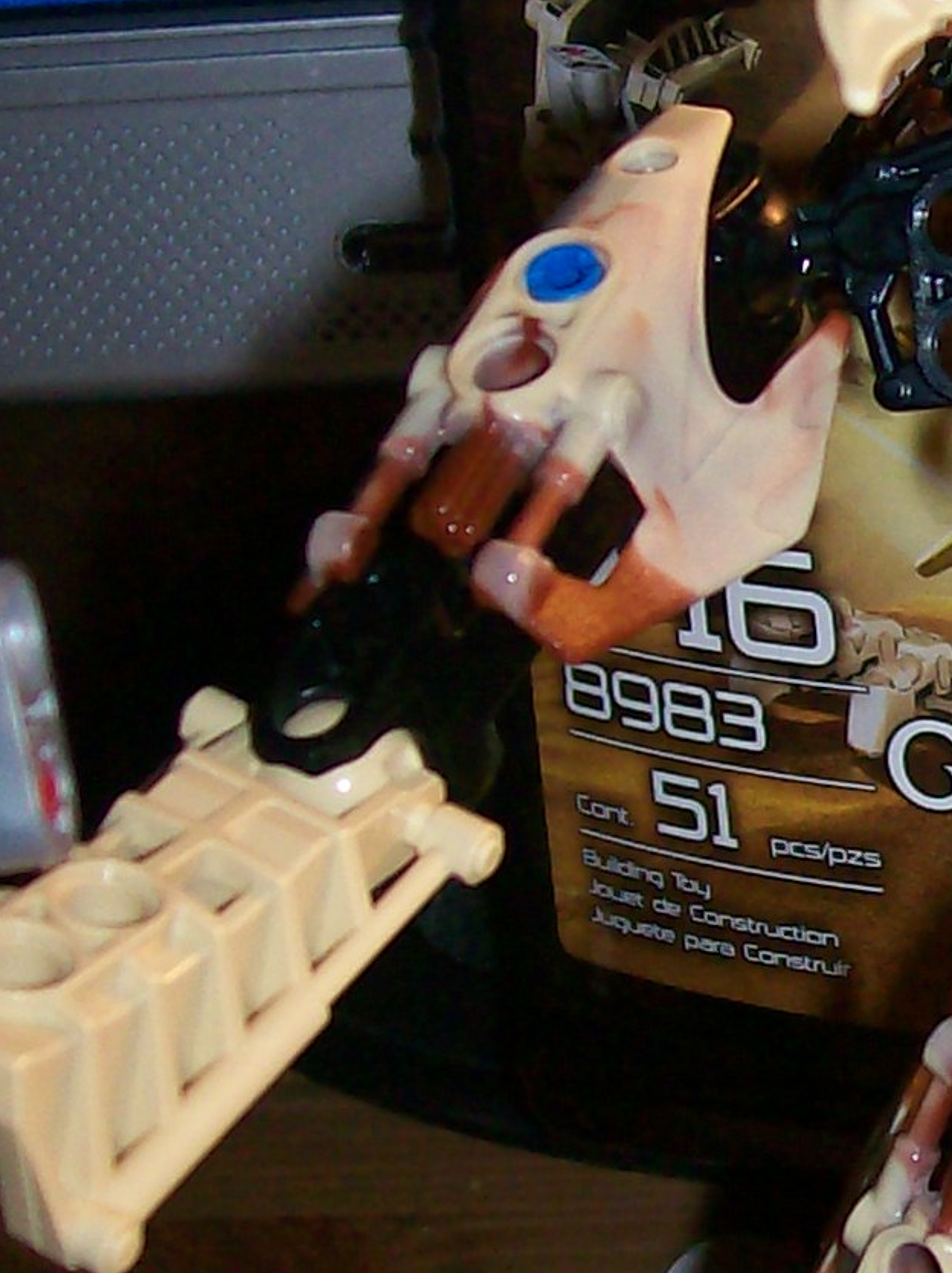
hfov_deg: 11.7
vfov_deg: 16.0
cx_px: 1275
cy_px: 768
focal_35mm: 123
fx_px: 4517
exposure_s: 1/64
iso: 80
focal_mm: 6
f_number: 2.7
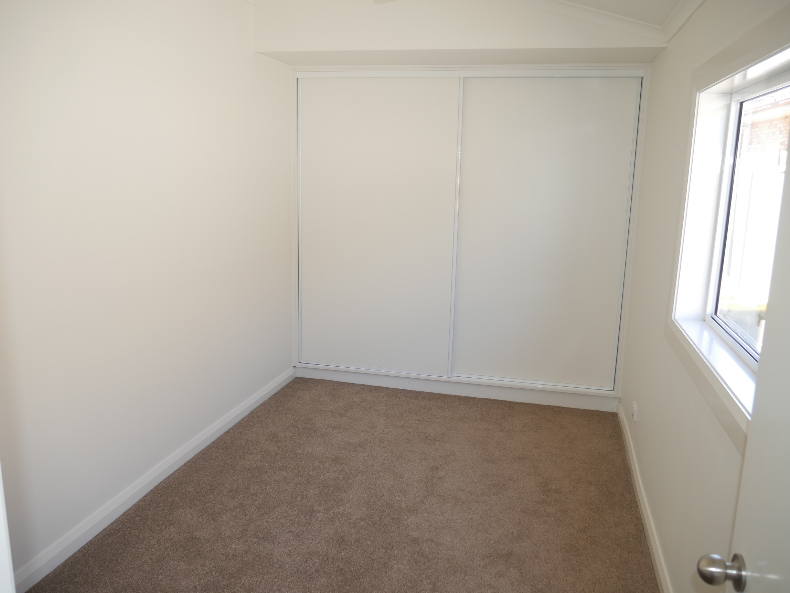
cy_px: 296
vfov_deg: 49.8
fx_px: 639
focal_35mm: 28
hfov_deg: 63.4
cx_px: 395
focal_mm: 14
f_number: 3.5
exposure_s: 1/60
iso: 200
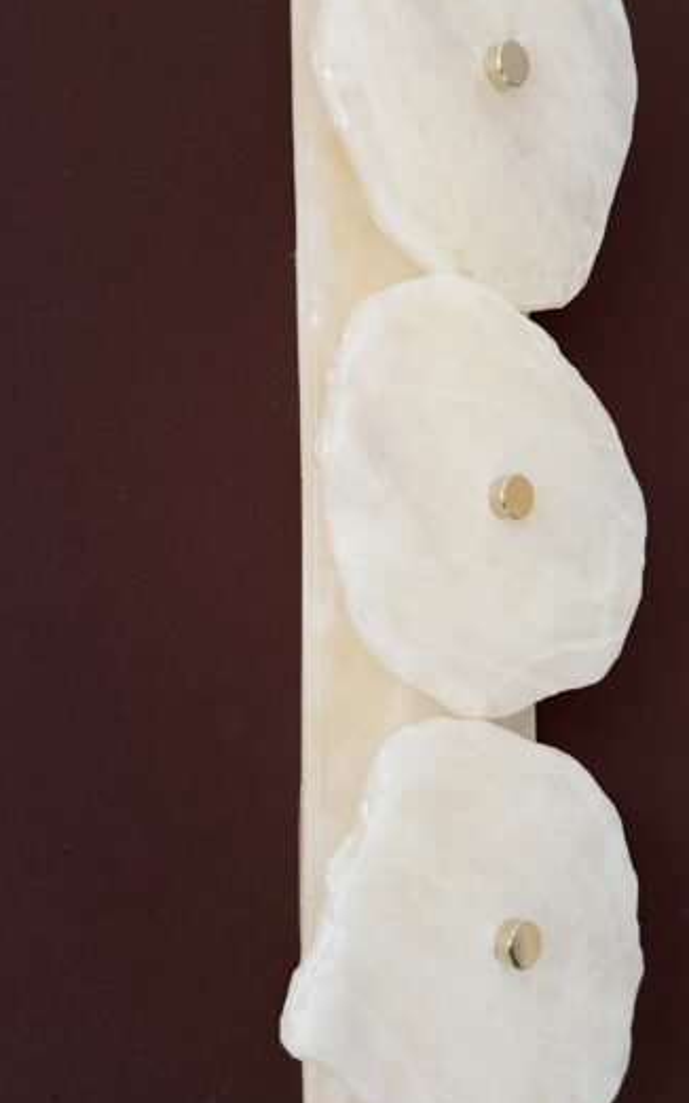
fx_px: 1172
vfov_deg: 50.4
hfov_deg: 32.5
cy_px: 520
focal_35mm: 39
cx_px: 461
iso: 250
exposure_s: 1/100
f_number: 1.78
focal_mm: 6.86
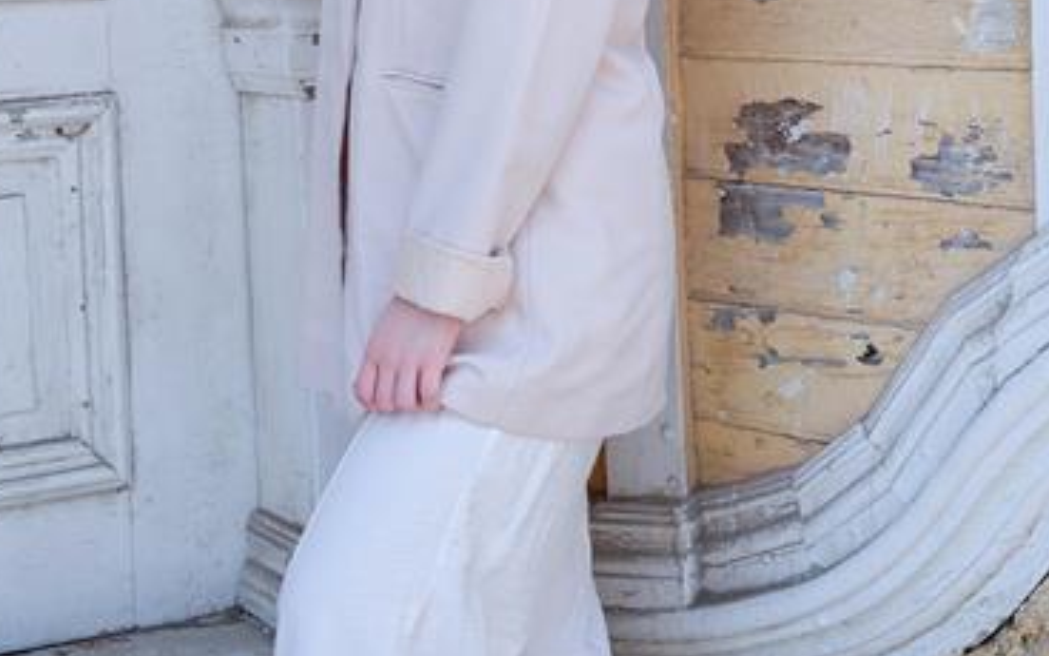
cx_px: 527
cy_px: -16
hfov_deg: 24.9
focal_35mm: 83
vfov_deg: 15.4
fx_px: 2373
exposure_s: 1/280
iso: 320
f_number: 5.6
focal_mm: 68.8
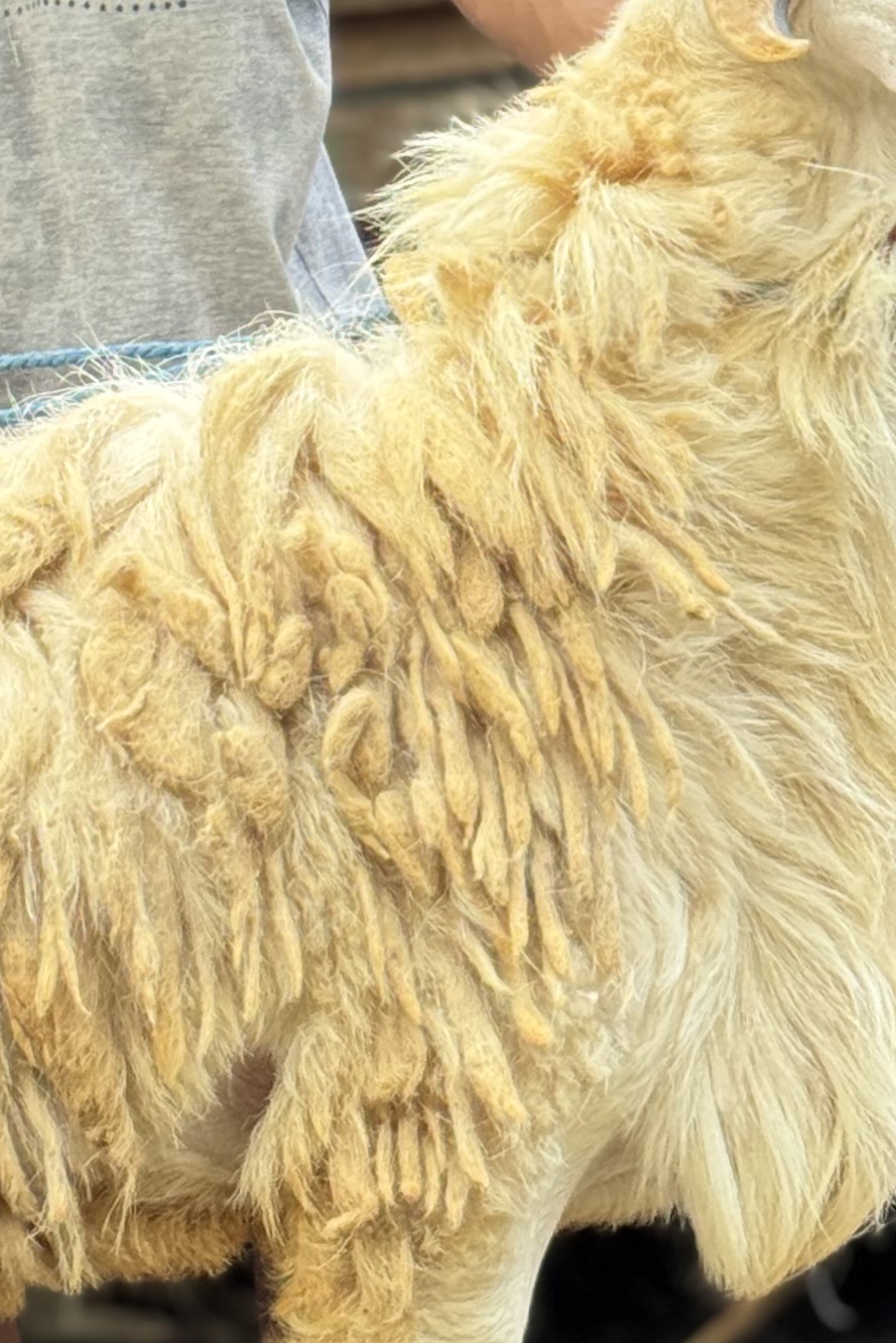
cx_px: 1
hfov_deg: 9.0
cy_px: 515
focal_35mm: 151
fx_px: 5635
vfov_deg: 13.6
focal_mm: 6.76
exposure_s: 1/60
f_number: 1.78
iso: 100
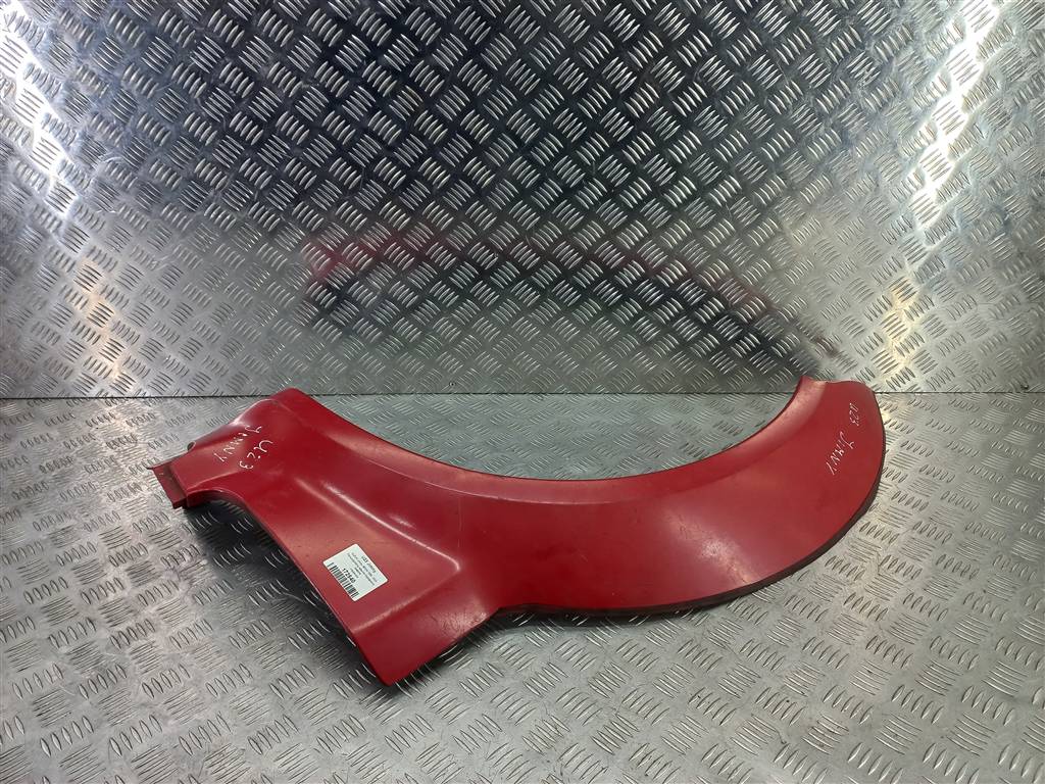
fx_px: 755
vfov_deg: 54.9
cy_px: 392
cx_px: 522
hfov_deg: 69.4
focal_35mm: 25
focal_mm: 4.6
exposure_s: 1/50
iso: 50
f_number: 1.8
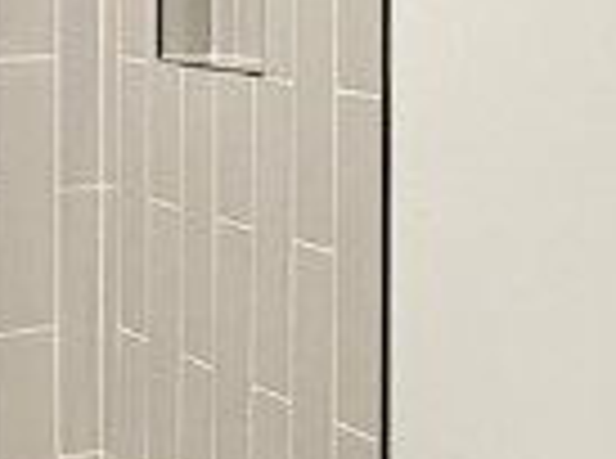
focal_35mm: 105
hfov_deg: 18.7
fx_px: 1864
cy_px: -86
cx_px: 441
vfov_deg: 13.6
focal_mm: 2.22
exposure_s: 1/120
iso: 160
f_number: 2.2
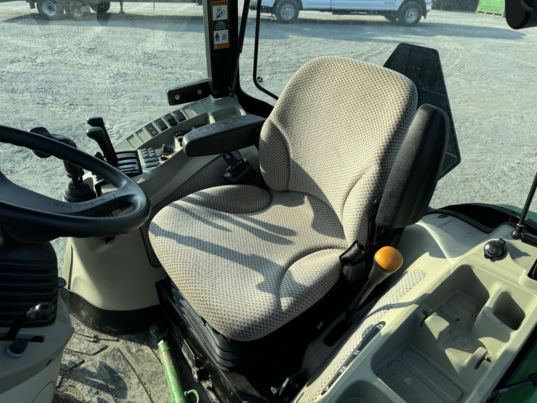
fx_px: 372
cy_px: 202
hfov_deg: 71.6
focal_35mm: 24
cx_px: 268
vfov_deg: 56.8
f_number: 1.78
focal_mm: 6.76
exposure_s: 1/1261
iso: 80
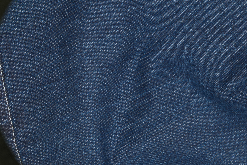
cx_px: 124
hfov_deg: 9.8
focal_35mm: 210
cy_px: 82
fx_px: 1441
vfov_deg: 6.5
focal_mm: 140
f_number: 18
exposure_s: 1/4
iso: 320
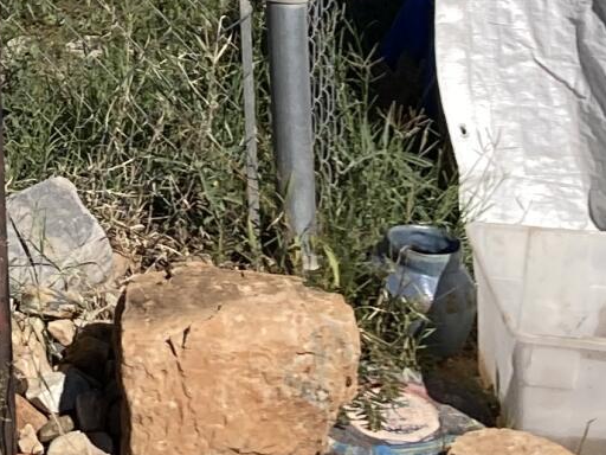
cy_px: -667
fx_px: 2871
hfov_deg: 11.3
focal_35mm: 164
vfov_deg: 8.3
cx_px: -466
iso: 20
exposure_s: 1/2433
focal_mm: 3.99
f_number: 1.8
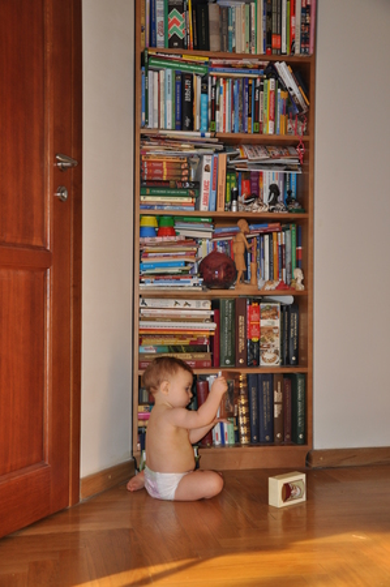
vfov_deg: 43.6
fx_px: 733
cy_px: 294
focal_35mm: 45
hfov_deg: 29.8
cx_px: 195
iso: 320
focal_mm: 30
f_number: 4.2
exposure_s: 1/80
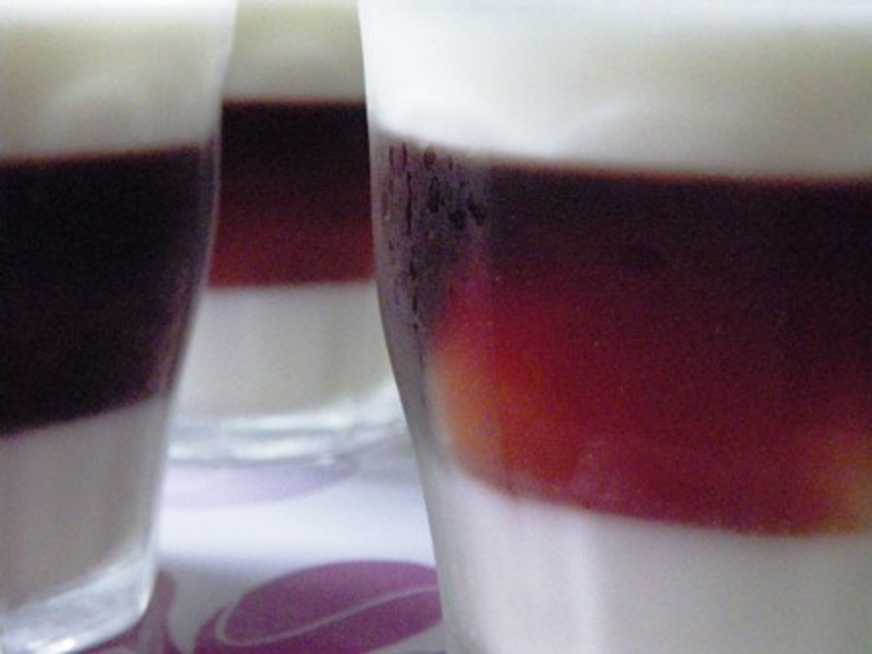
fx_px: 1940
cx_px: 436
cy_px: 327
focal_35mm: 77
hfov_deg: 25.3
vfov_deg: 19.1
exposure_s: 1/125
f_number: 4.8
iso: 2000
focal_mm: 13.7
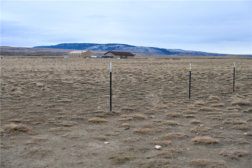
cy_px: 84
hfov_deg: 36.9
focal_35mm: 54
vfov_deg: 25.1
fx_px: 378
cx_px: 126
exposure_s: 1/250
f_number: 5.6
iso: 280
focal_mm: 54
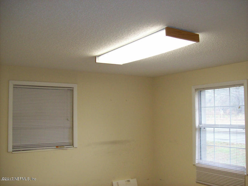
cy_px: 93
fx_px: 258
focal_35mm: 36
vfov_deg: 39.7
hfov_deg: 51.4
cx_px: 124
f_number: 2.7
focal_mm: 6
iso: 200
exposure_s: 1/64
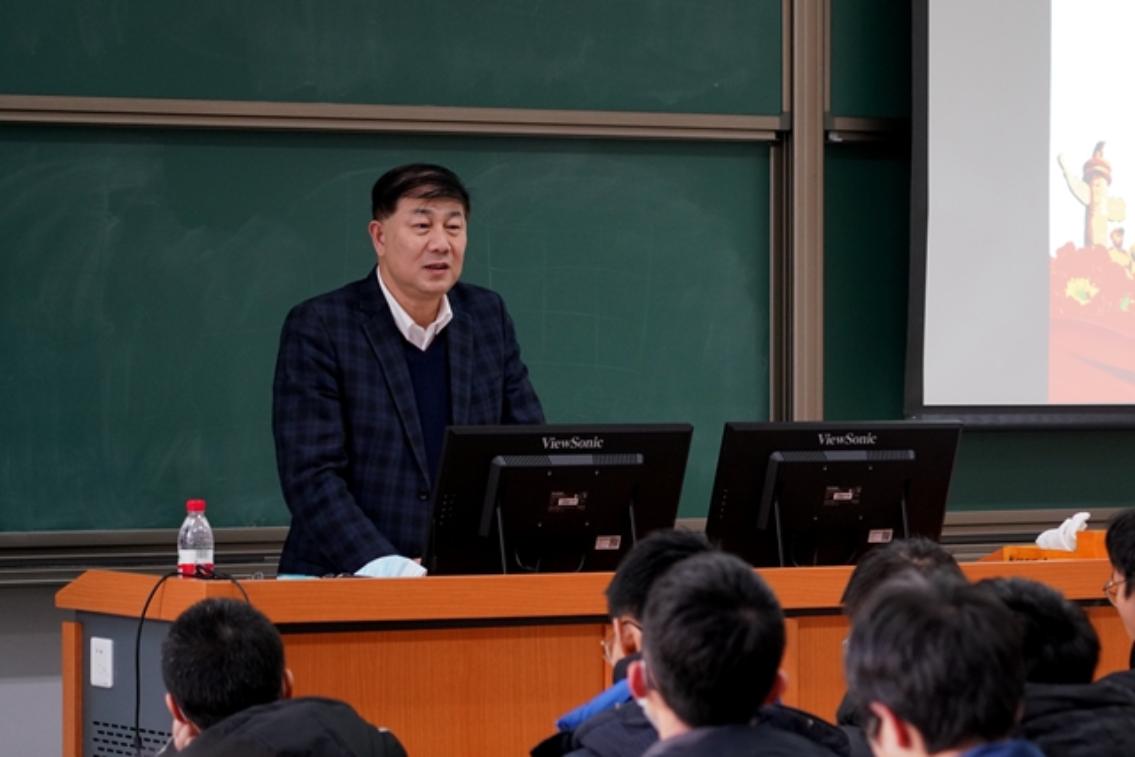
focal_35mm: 105
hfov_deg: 19.5
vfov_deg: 13.0
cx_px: 568
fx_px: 3311
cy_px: 378
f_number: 4
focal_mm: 105
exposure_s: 1/125
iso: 1600
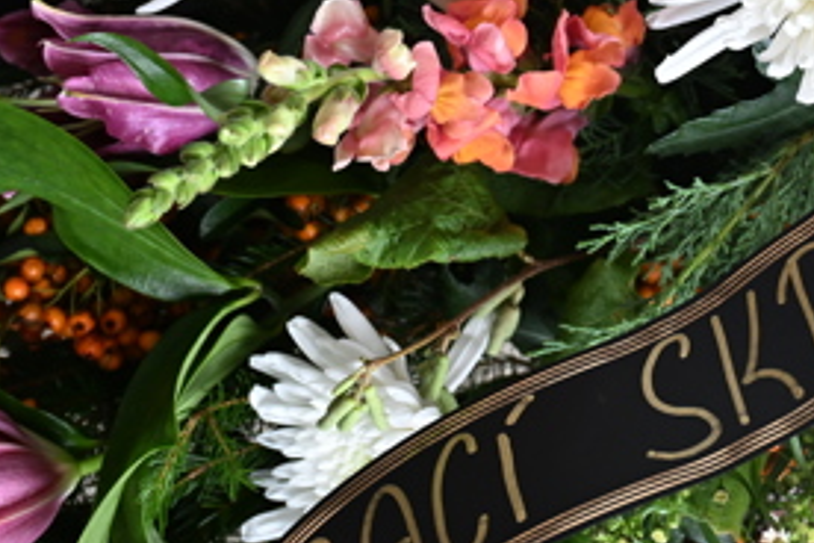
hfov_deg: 23.1
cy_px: 0
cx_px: 687
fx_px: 1950
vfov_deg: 15.6
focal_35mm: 86
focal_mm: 34.5
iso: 1250
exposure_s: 1/320
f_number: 4.5
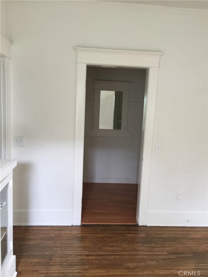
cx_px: 104
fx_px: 232
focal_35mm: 29
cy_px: 138
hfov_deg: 48.2
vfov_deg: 61.7
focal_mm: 4.15
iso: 40
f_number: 2.2
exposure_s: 1/15
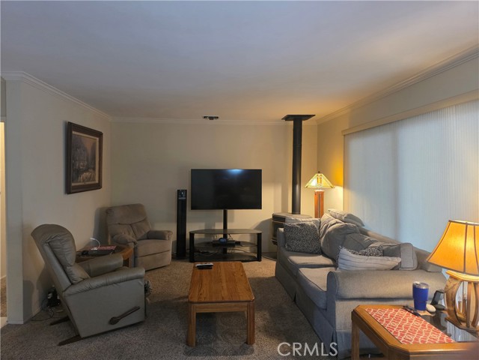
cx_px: 240
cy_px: 180
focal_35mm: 23
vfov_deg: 58.9
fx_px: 318
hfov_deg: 73.9
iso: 400
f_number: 1.7
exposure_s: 1/120
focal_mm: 6.3
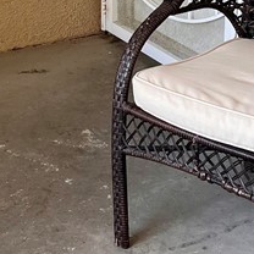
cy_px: -37
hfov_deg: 15.3
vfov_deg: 15.0
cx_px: 194
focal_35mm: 113
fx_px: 938
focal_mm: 5.1
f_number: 1.6
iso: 64
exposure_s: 1/122
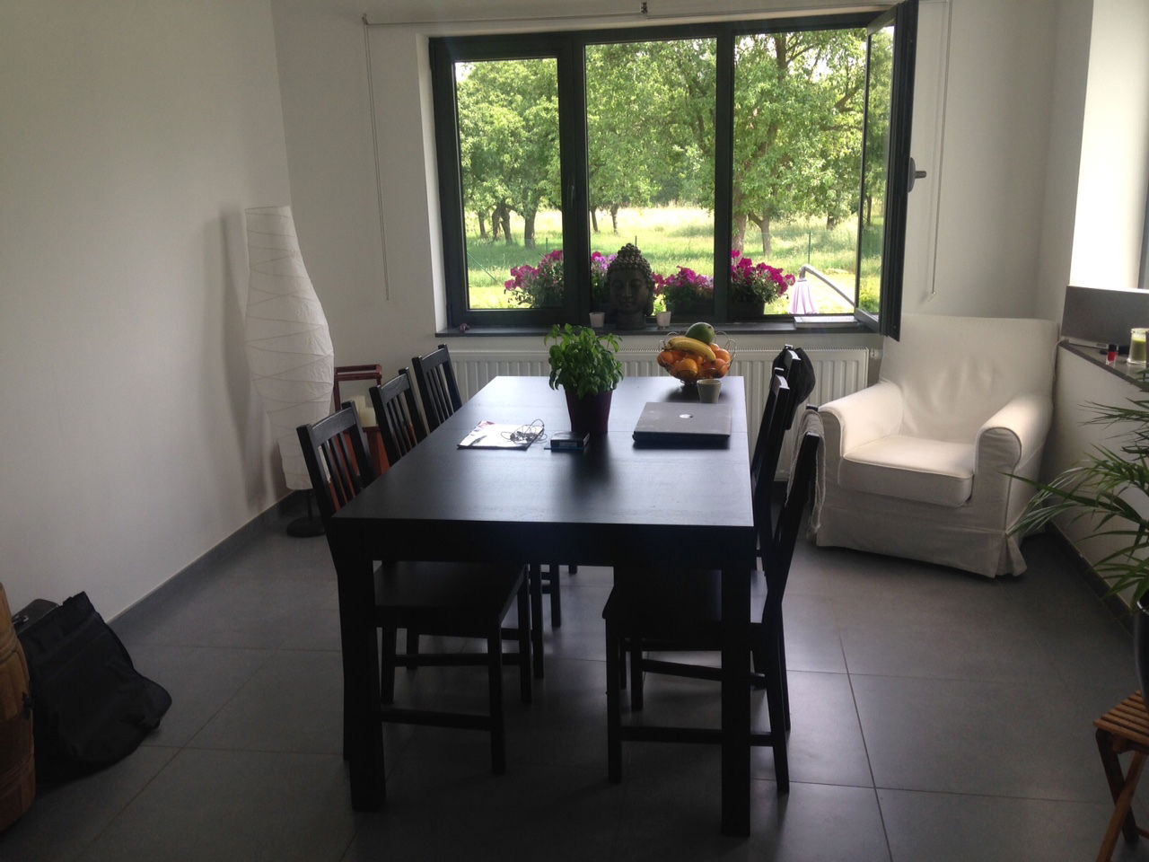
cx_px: 574
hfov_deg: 55.4
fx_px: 1095
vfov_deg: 42.9
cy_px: 431
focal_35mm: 33
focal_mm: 4.12
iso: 50
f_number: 2.4
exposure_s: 1/143
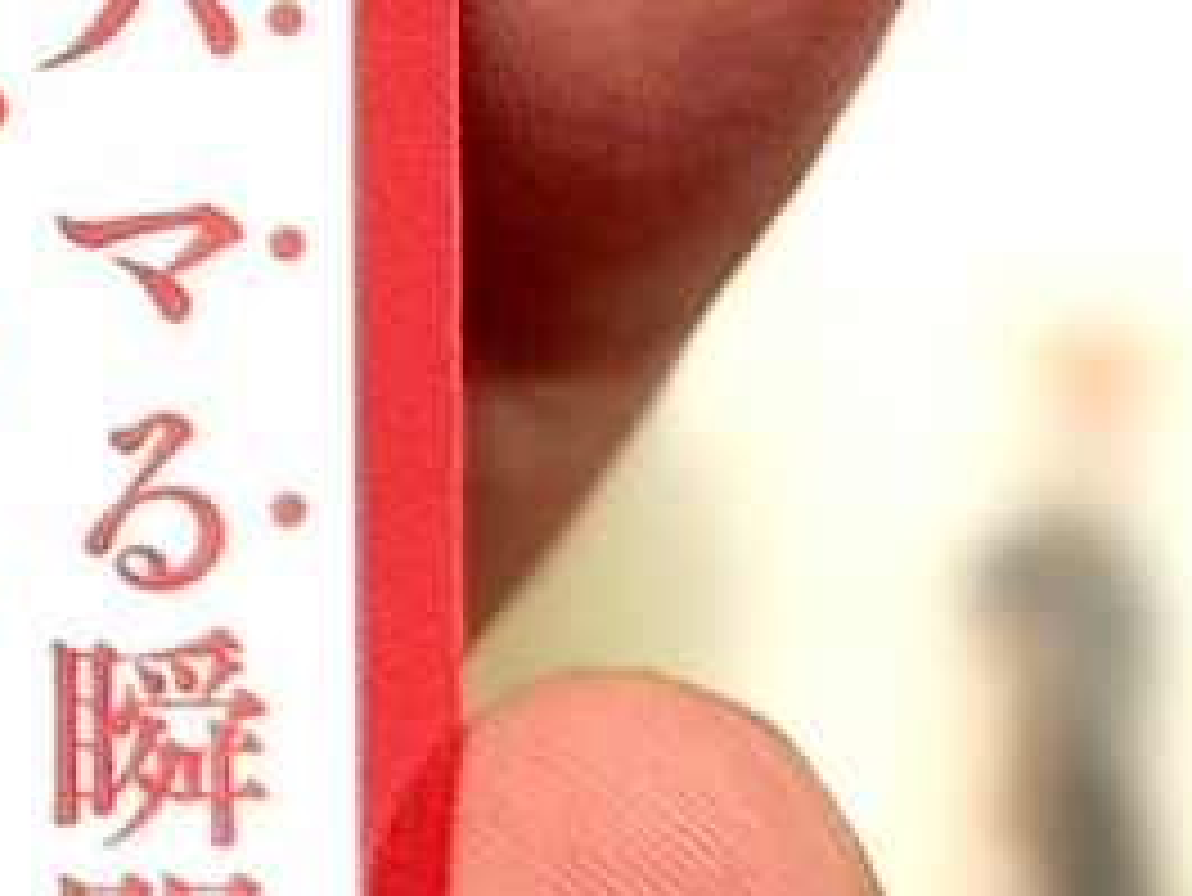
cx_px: -2056
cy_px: -937
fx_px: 11989
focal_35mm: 348
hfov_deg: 5.4
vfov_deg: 4.2
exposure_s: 1/100
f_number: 1.78
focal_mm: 6.76
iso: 80
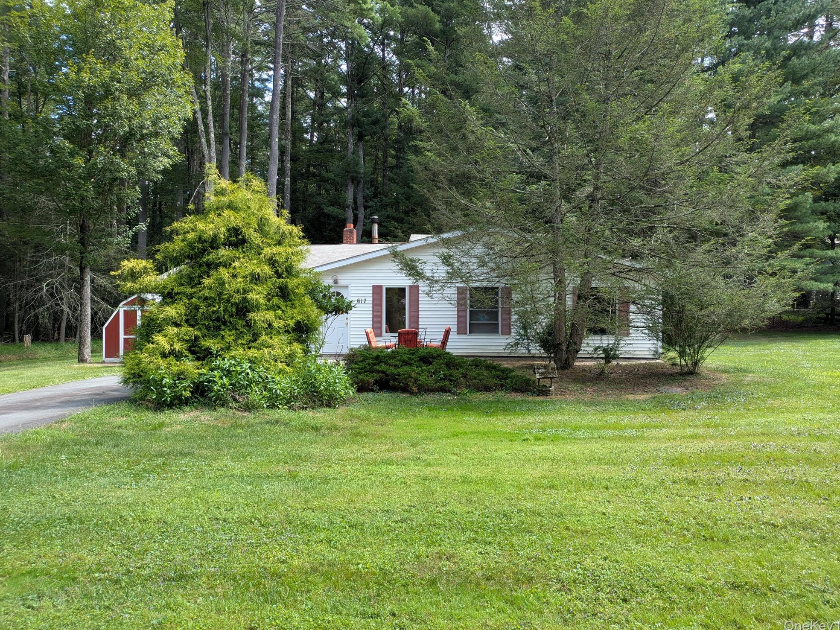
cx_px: 434
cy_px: 308
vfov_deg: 53.1
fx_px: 631
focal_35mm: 26
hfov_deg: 67.3
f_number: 1.89
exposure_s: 1/395
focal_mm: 5.43
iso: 38
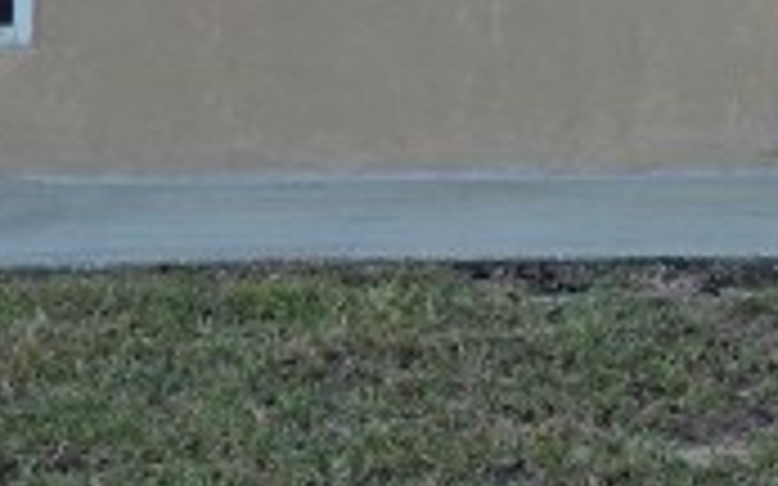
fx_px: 3052
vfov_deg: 8.9
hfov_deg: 14.5
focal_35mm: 144
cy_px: -220
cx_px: 472
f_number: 1.7
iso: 80
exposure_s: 1/1245
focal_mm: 6.3
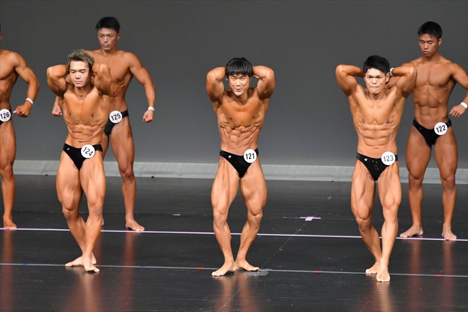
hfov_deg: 6.9
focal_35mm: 300
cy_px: 156
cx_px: 234
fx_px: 3898
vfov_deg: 4.6
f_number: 5.6
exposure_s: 1/400
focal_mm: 200
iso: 5000
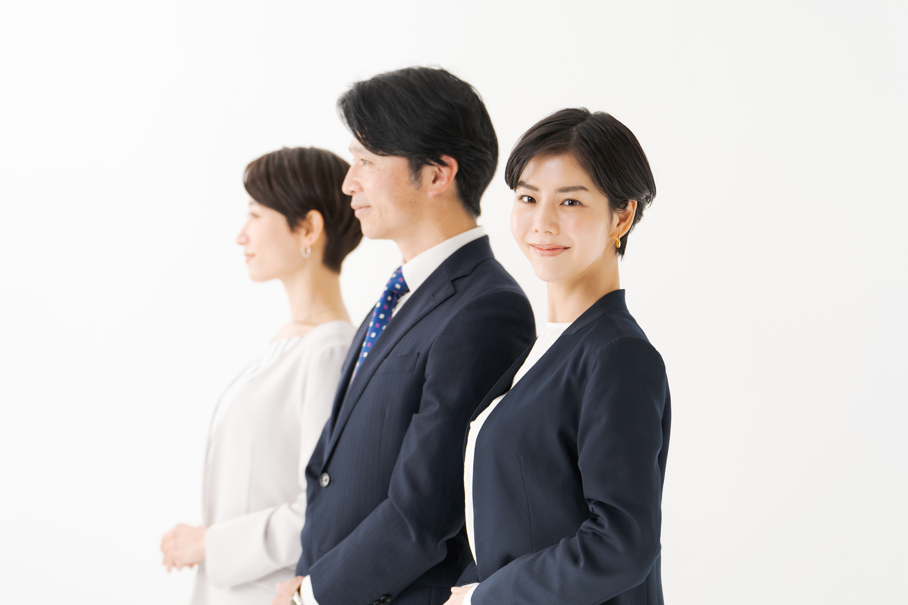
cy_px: 302
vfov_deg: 12.1
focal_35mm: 113
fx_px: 2850
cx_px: 454
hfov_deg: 18.1
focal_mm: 113
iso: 400
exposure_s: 1/250
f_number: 3.5
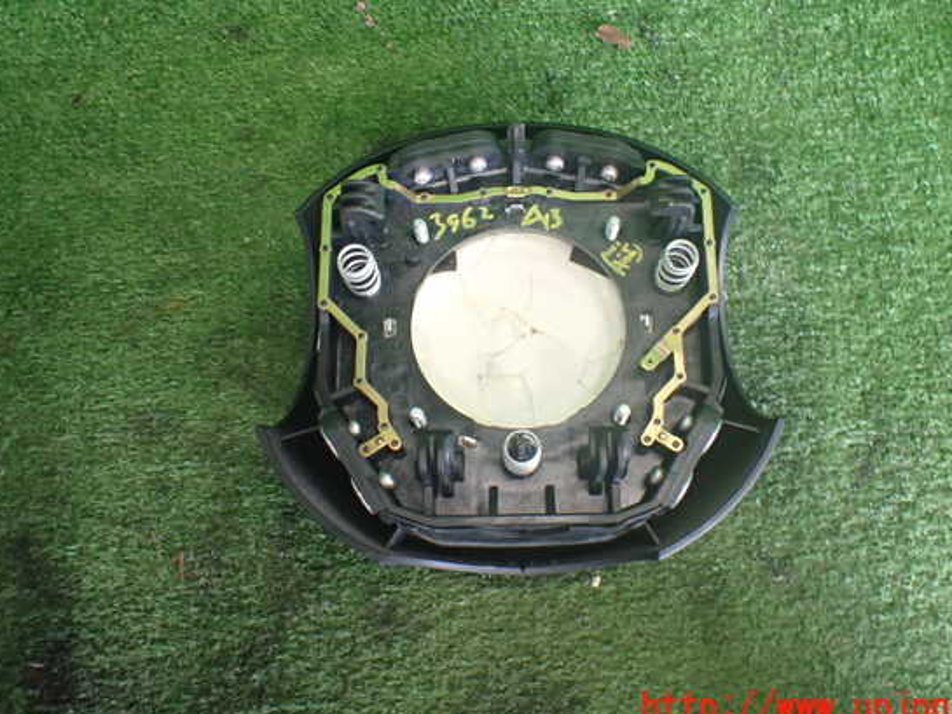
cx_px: 512
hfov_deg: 55.3
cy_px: 337
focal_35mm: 33
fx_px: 908
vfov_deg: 42.9
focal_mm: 5.4
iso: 640
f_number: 2.3
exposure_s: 1/125
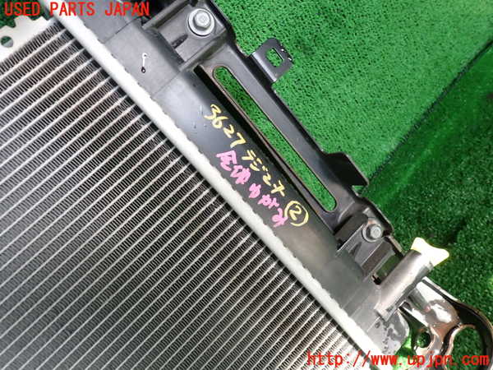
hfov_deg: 69.4
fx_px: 356
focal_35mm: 25
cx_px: 246
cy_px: 185
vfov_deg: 54.9
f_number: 2.8
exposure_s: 1/80
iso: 100
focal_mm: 4.5
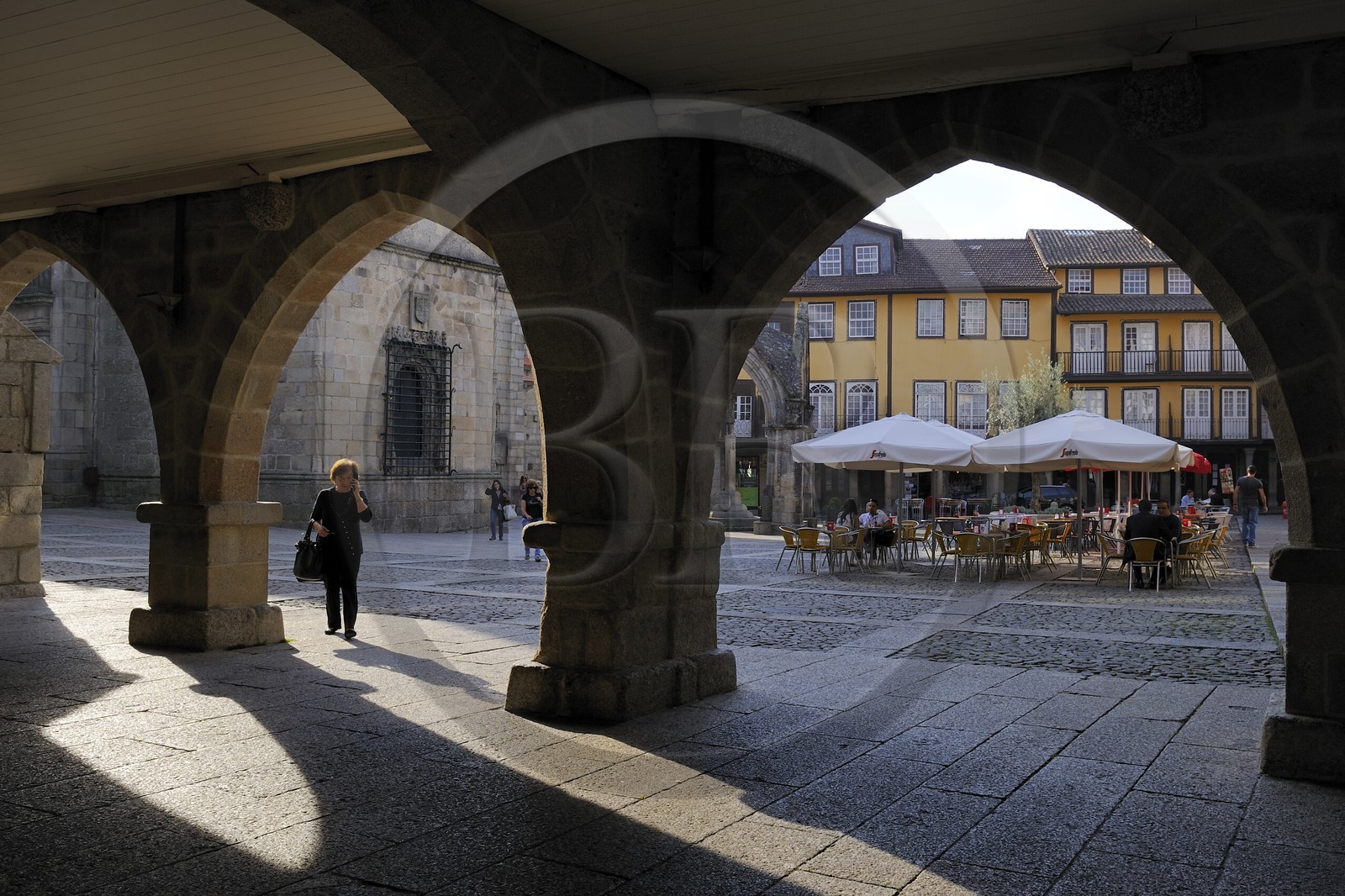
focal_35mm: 31
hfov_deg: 60.3
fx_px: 1158
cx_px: 672
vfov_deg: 42.3
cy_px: 448
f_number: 9
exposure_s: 1/160
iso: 200
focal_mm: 31
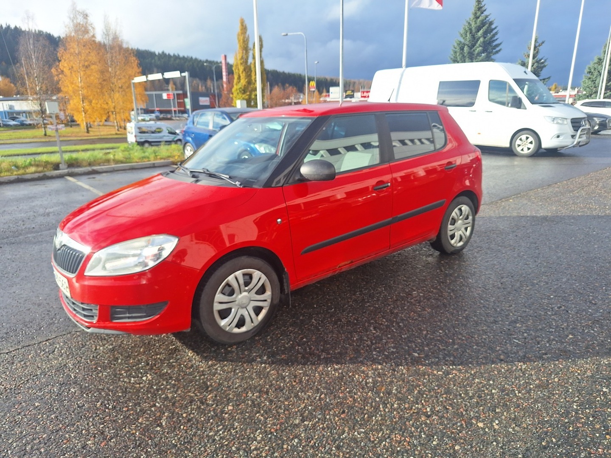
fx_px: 406
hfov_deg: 73.9
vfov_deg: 58.9
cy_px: 229
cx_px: 306
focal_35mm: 23
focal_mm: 5.54
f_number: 1.8
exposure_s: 1/1712
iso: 40
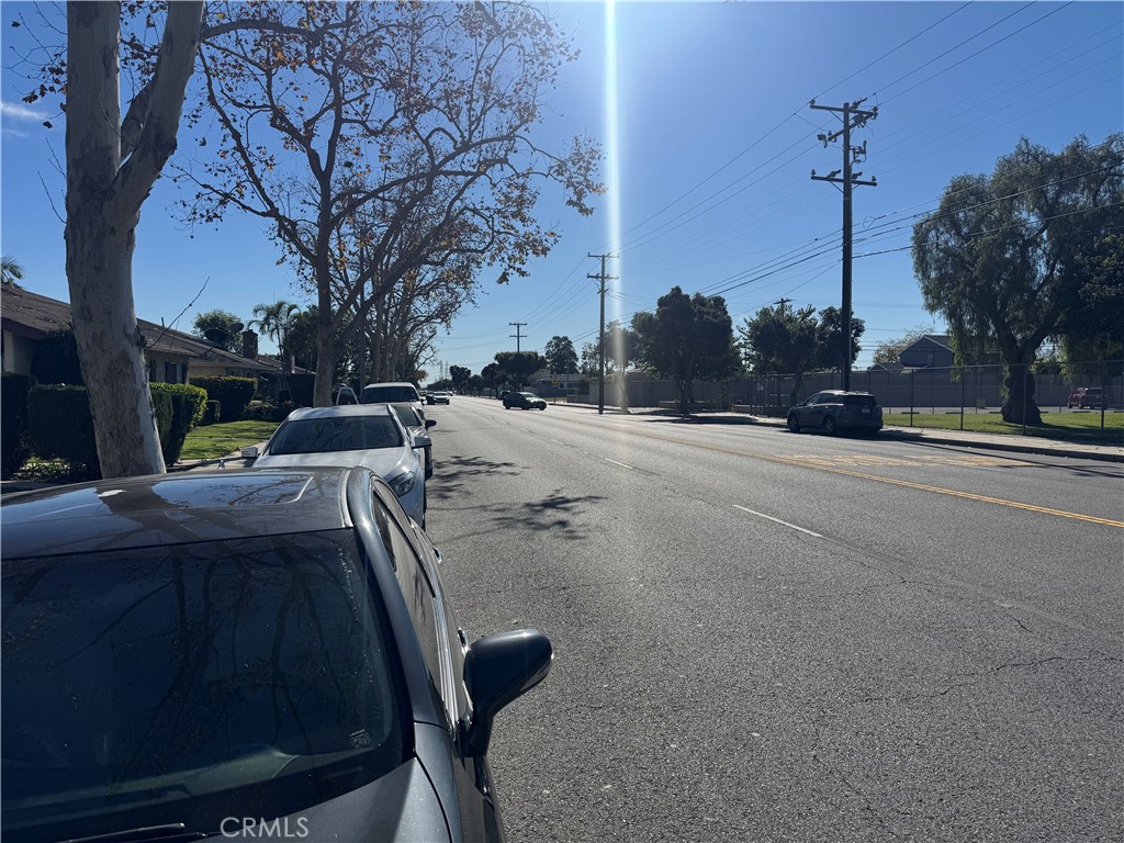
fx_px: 779
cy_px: 422
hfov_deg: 71.6
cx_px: 562
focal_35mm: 24
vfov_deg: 56.8
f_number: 1.78
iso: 80
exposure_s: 1/10417
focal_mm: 6.76
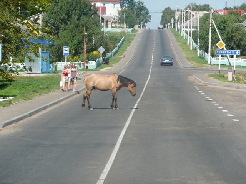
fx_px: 1414
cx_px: 123
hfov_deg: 9.9
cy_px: 92
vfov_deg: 7.5
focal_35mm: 199
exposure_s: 1/500
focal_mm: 32.7
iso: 100
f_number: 4.8
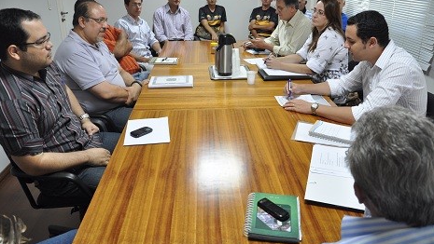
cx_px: 221
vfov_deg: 40.2
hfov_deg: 66.0
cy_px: 113
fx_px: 334
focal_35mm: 29
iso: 400
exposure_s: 1/20
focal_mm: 18
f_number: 3.5
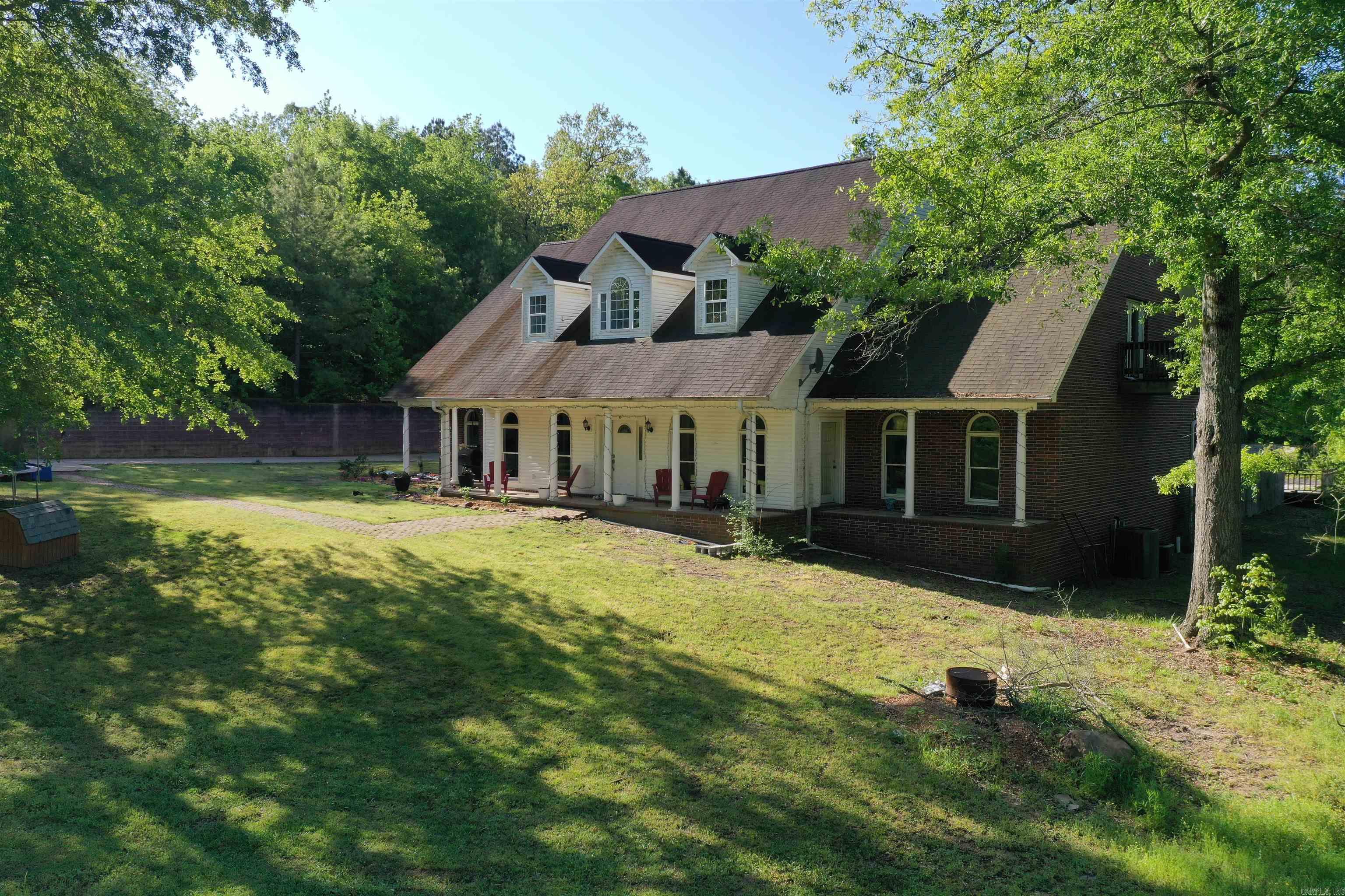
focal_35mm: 28
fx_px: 1046
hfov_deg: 65.5
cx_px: 672
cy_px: 448
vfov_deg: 46.4
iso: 100
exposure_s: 1/320
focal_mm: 10.26
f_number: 5
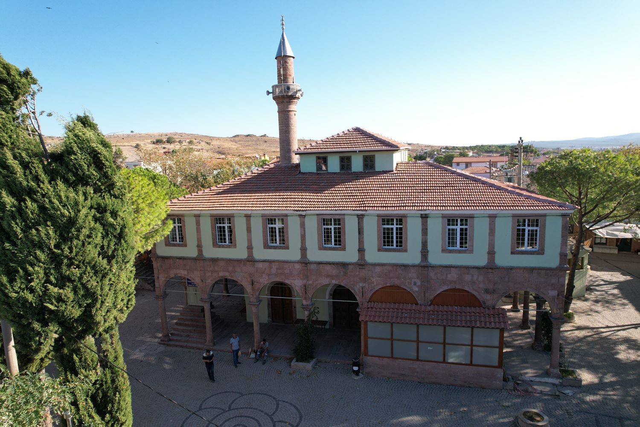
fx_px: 391
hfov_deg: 78.6
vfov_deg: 57.2
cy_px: 214
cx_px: 320
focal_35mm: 22
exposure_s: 1/800
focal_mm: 8.38
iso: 100
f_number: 2.8
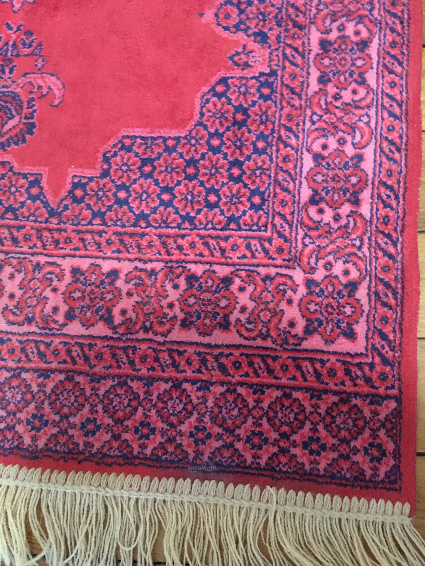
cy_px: 283
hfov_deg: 48.2
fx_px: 475
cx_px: 212
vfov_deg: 61.7
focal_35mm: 29
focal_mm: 4.15
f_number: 2.2
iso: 400
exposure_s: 1/17
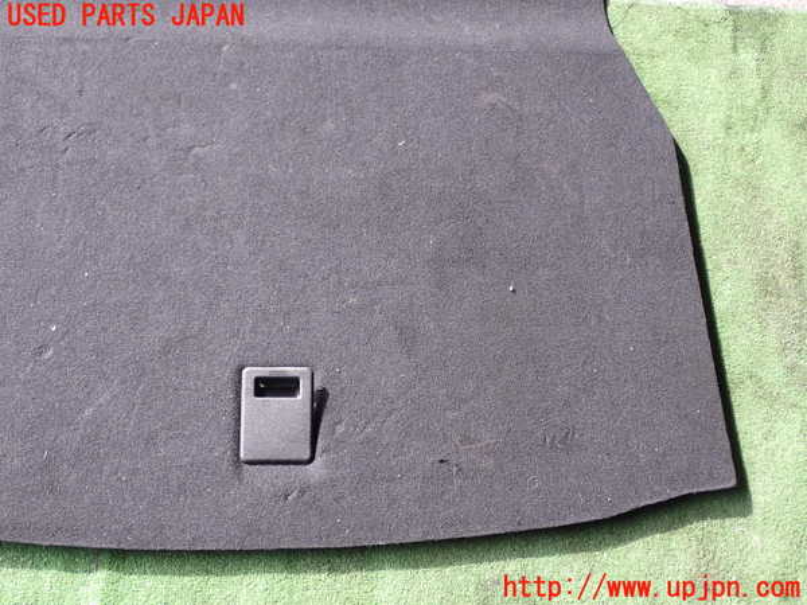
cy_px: 302
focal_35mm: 44
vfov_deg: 32.9
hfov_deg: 42.9
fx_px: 1026
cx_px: 404
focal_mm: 7.84
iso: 125
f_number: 2.9
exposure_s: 1/80
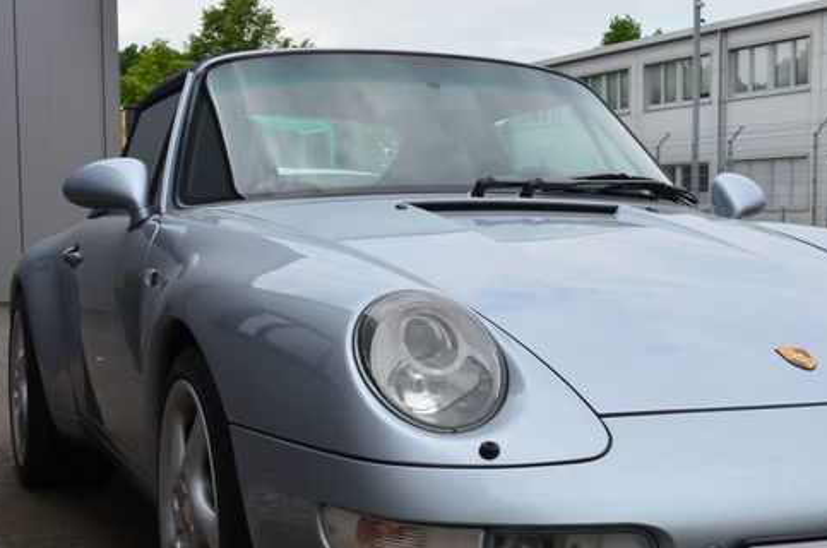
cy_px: 394
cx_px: 550
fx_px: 1421
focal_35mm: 62
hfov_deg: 32.2
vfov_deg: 21.7
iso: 200
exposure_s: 1/100
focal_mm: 26
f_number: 11
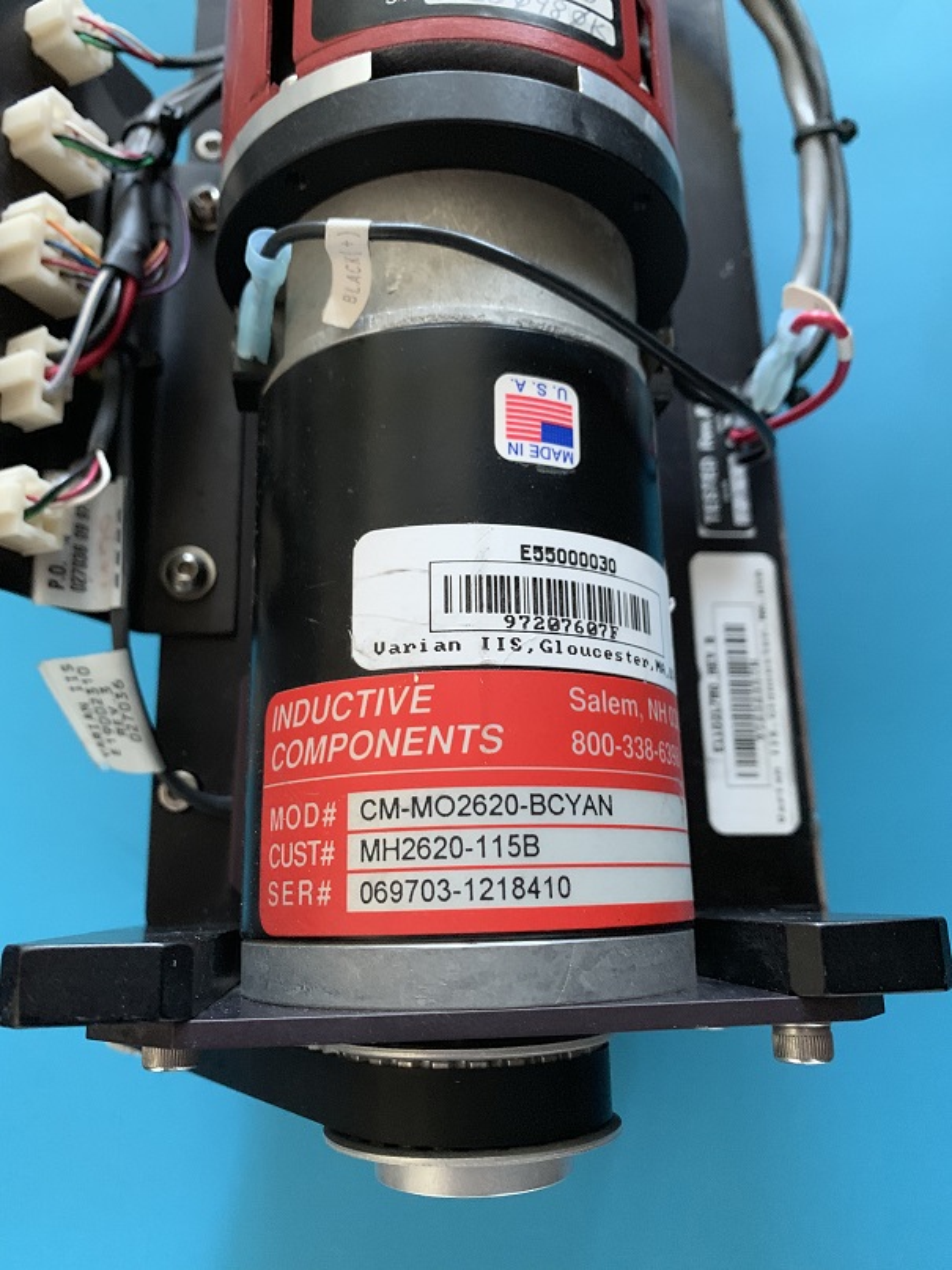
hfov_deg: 53.1
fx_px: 954
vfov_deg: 67.3
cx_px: 476
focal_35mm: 26
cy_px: 635
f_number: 1.8
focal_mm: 4.25
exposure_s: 1/30
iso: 500
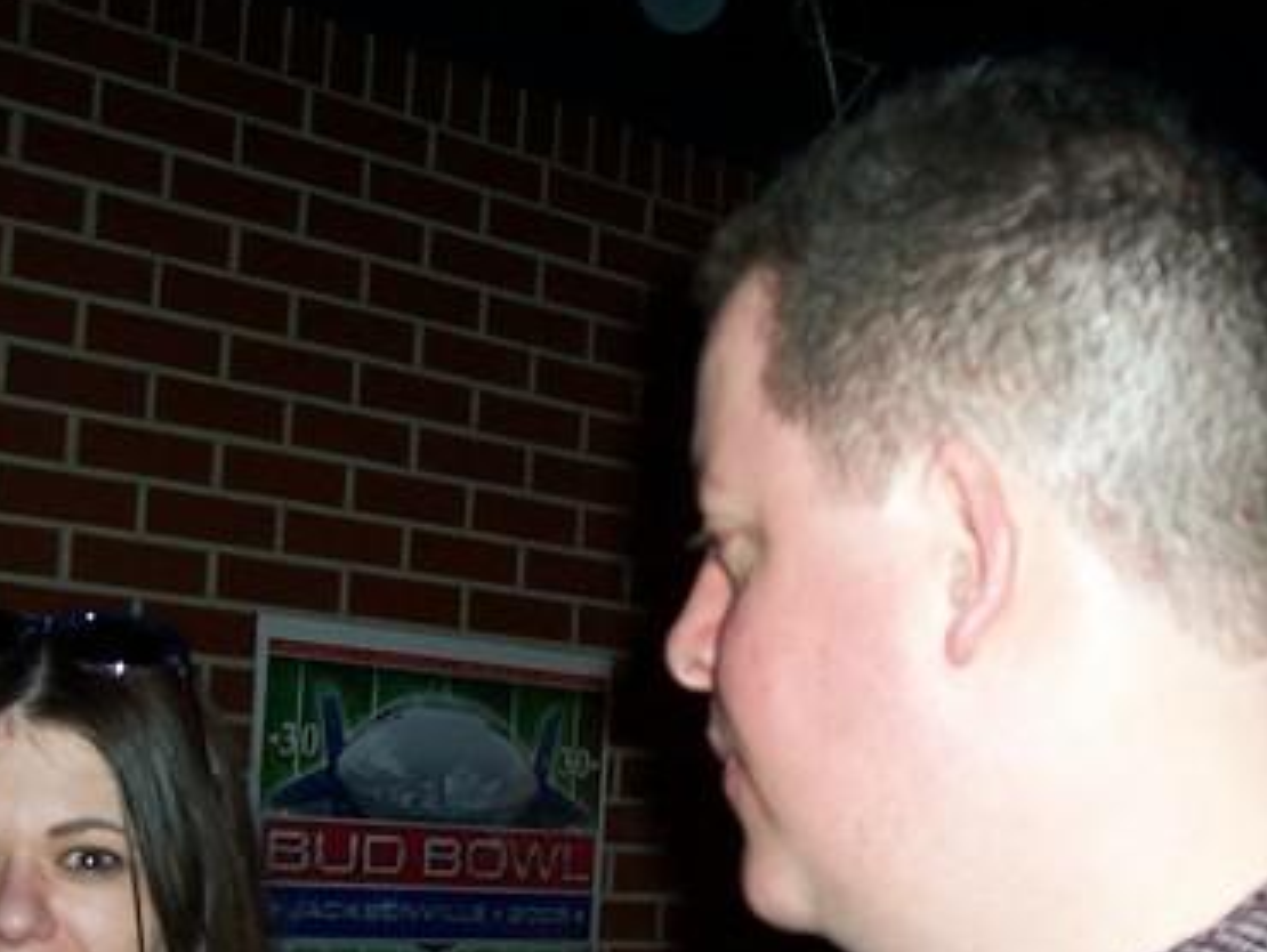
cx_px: 671
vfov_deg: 22.6
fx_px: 2344
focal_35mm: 64
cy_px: 801
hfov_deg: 30.2
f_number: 2.8
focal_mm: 5.6
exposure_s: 1/60
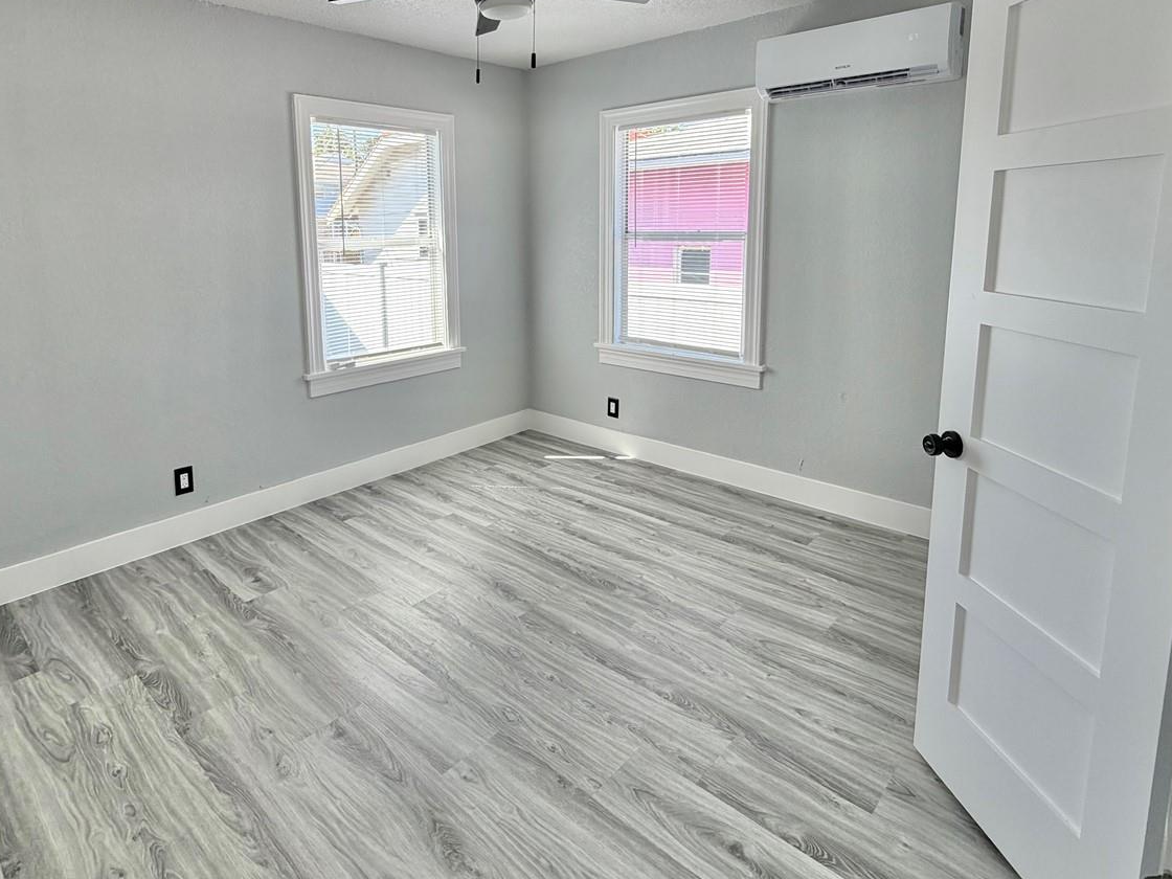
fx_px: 677
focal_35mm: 20
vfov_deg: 64.8
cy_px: 318
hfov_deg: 81.3
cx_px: 511
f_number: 2.2
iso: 50
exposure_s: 1/128
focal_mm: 2.22
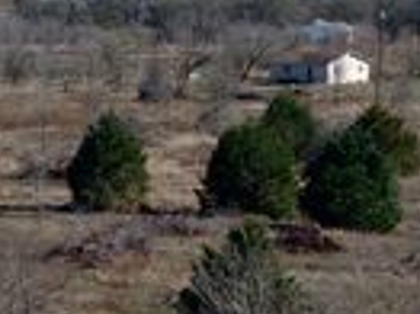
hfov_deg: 7.3
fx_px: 3237
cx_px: -186
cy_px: 392
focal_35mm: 267
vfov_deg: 5.5
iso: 120
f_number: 2.8
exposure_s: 1/3200
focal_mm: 19.35
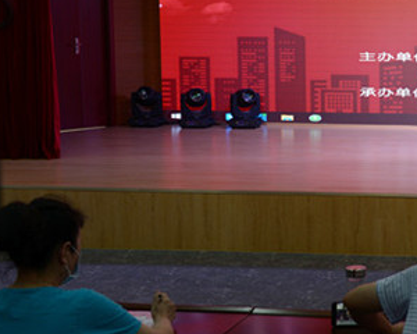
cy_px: 119
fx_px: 963
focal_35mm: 78
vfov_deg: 19.6
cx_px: 534
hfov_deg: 22.1
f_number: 5.6
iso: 320
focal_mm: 32
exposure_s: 1/80
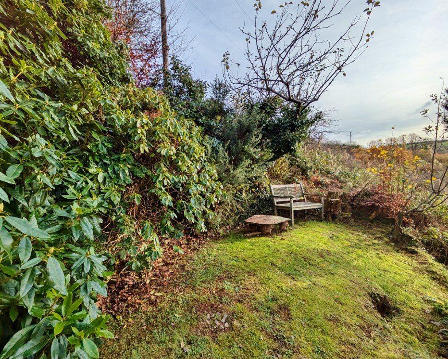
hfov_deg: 96.6
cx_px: 206
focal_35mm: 15
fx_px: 199
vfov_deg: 84.1
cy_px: 178
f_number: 2.2
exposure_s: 1/1577
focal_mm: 1.83
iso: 50
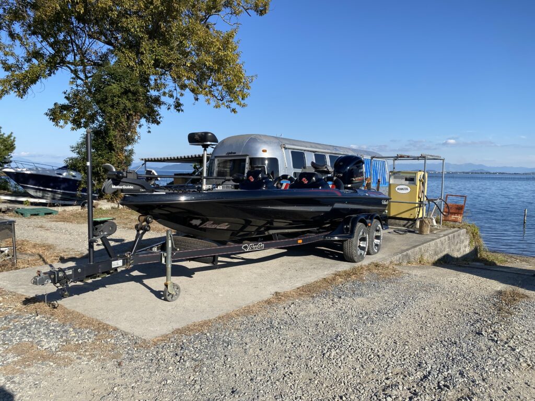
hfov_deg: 67.3
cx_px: 268
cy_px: 200
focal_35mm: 26
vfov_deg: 53.1
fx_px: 402
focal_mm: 4.25
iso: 32
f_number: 1.8
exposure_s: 1/2105
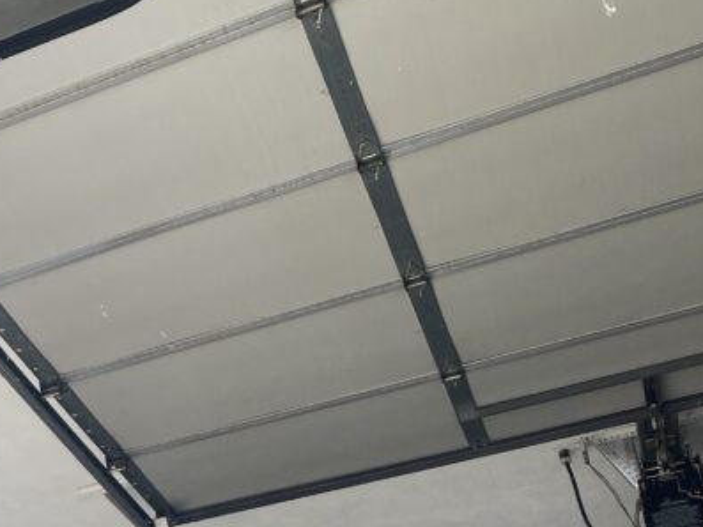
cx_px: -83
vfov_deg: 20.9
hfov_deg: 26.5
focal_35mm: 67
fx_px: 1361
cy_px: 584
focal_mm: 4.25
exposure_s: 1/120
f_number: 1.8
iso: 32
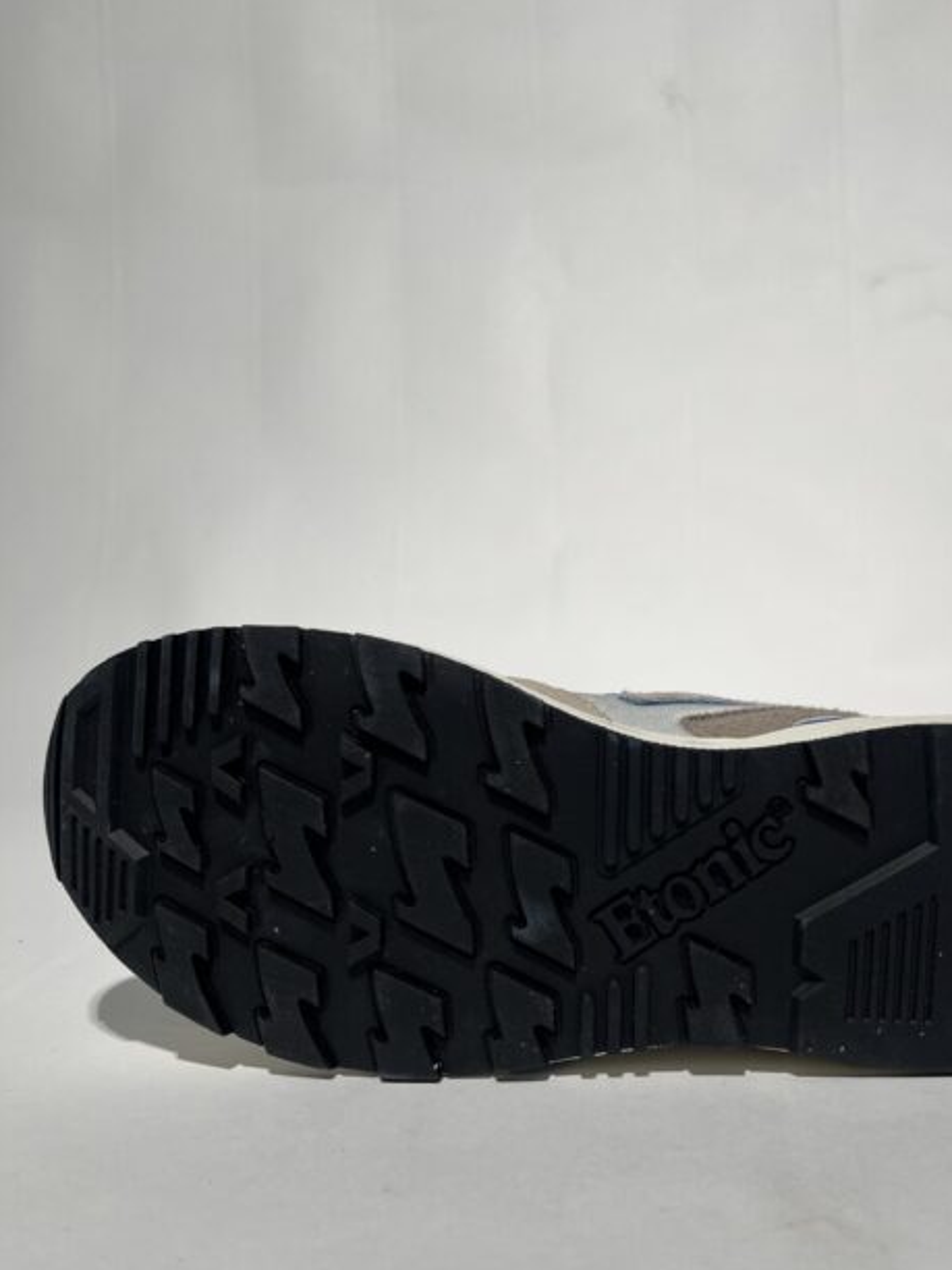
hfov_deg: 41.4
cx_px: 618
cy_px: 791
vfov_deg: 53.4
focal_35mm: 34
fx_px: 1247
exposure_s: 1/595
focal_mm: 5.1
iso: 50
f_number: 1.6
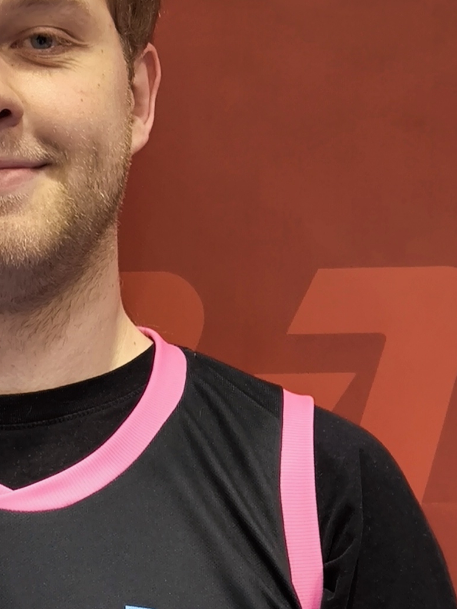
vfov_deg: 18.7
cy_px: 750
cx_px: -55
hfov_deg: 14.6
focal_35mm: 99
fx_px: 1743
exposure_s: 1/50
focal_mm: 6.92
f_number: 1.9
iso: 250
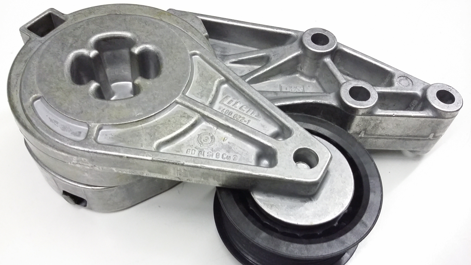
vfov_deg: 33.7
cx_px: 235
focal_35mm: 35
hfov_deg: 56.6
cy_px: 145
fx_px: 437
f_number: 2.4
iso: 250
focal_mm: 3.4
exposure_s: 1/15
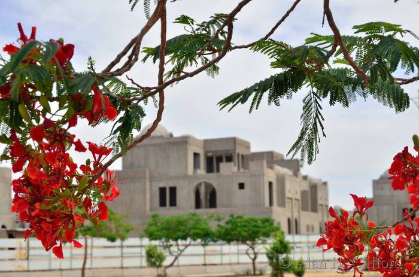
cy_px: 138
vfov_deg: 20.5
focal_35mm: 66
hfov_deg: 30.6
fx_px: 766
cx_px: 210
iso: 100
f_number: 8
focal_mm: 44
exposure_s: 1/320
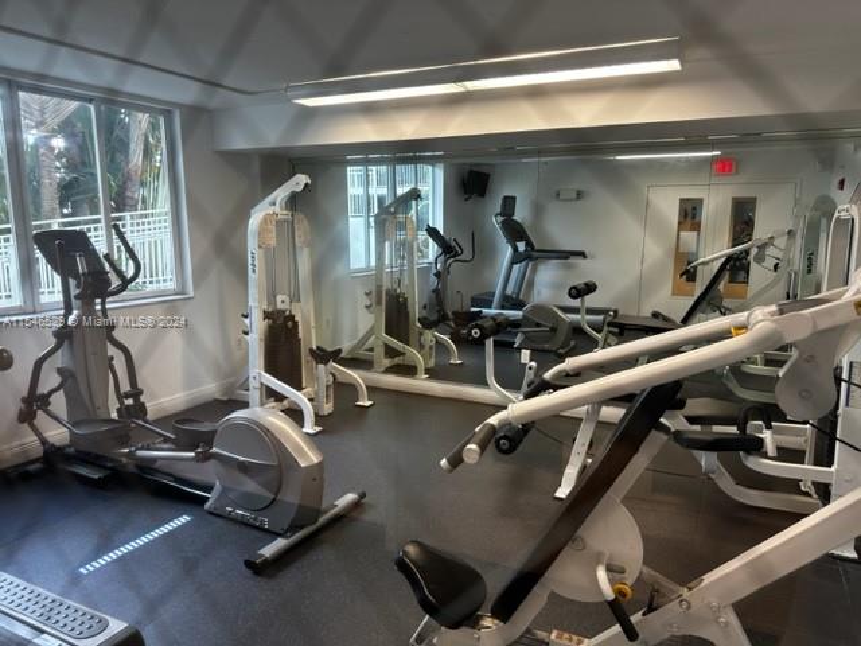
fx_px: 597
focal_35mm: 24
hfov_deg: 71.6
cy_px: 323
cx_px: 430
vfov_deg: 56.8
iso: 125
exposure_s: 1/60
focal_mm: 6.86
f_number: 1.78
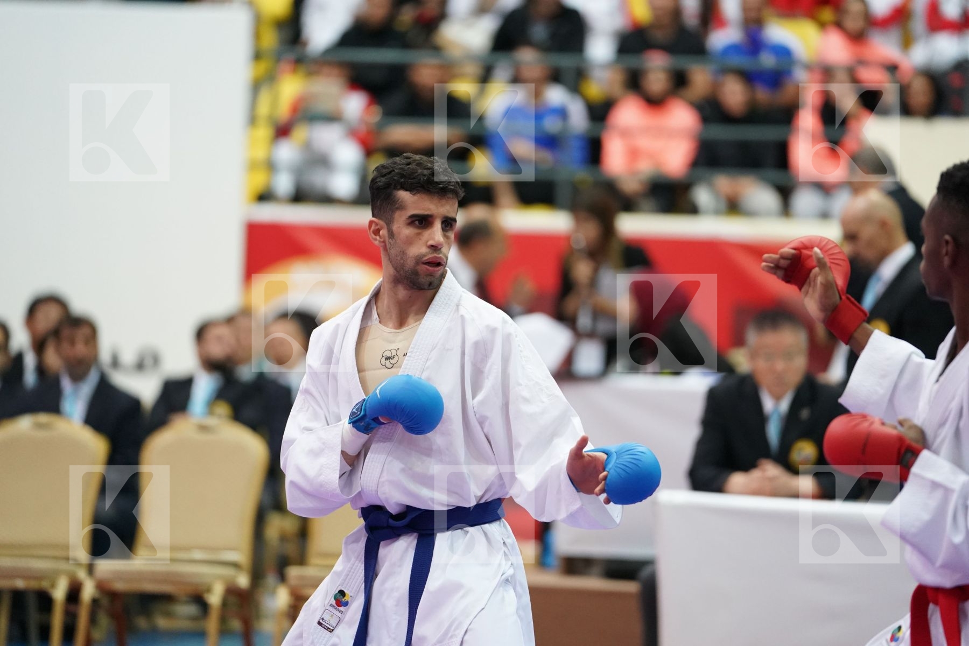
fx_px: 4872
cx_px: 484
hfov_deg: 11.4
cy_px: 323
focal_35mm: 181
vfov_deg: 7.6
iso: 5000
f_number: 2.8
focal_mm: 181
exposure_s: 1/1000
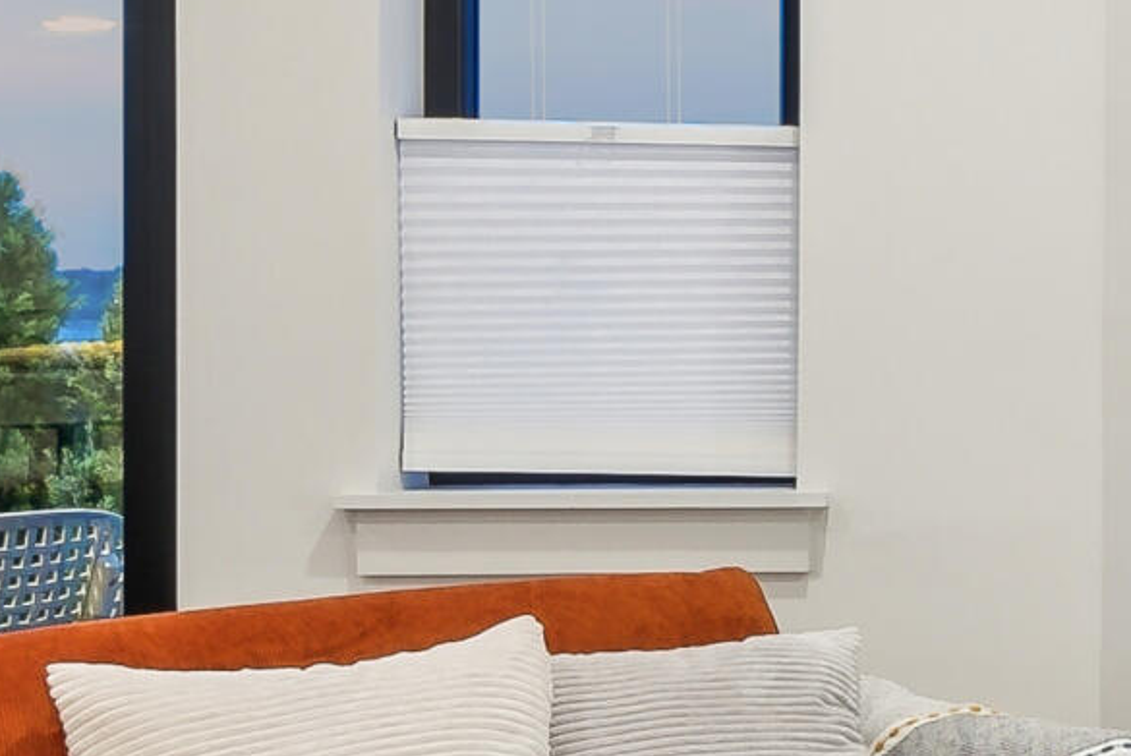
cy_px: 374
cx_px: 1620
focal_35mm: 82
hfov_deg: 21.4
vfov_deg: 16.7
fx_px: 2578
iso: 320
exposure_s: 1/3.33
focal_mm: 16
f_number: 7.1
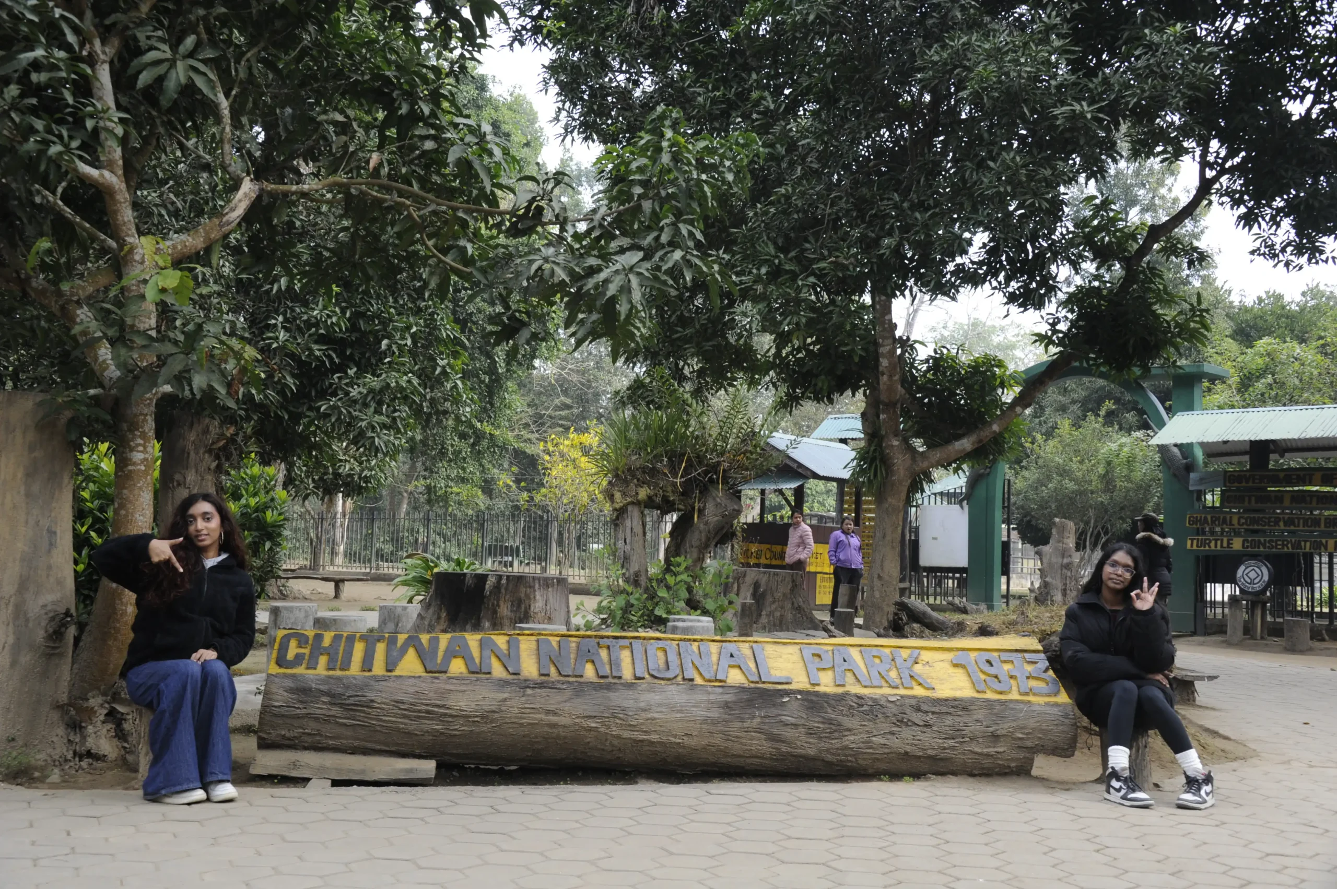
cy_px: 444
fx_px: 1559
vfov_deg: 31.8
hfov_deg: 46.4
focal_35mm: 42
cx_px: 668
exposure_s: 1/320
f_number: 10
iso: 1250
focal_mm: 42
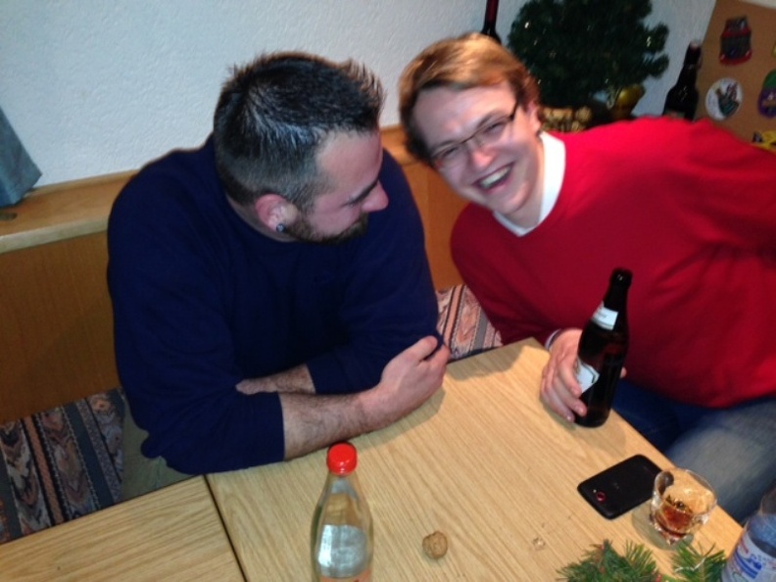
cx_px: 388
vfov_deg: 42.9
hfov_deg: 55.4
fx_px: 740
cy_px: 291
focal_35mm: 33
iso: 160
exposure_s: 1/16
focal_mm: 4.12
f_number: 2.4
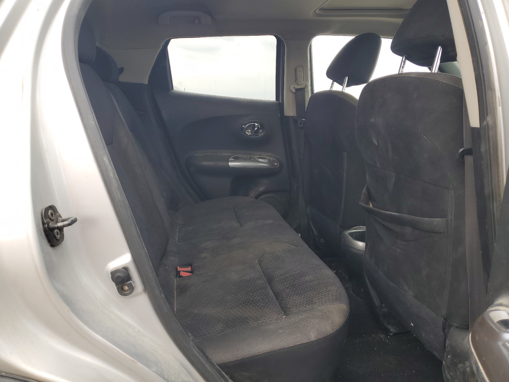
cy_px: 191
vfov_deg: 53.1
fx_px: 382
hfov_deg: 67.3
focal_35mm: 26
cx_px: 254
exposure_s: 1/149
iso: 50
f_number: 1.5
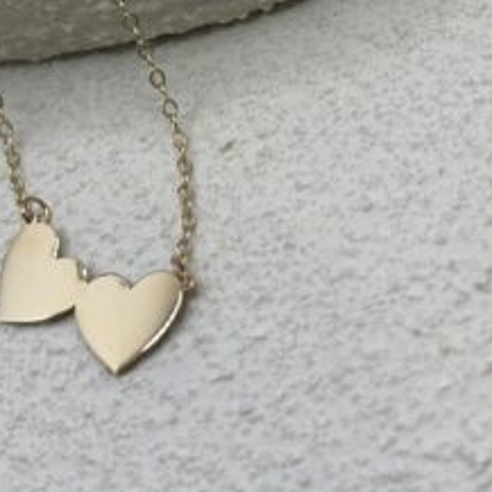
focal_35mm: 104
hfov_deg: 16.6
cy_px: 60
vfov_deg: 16.5
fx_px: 1672
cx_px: 97
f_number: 1.78
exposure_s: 1/1185
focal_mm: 6.86
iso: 80
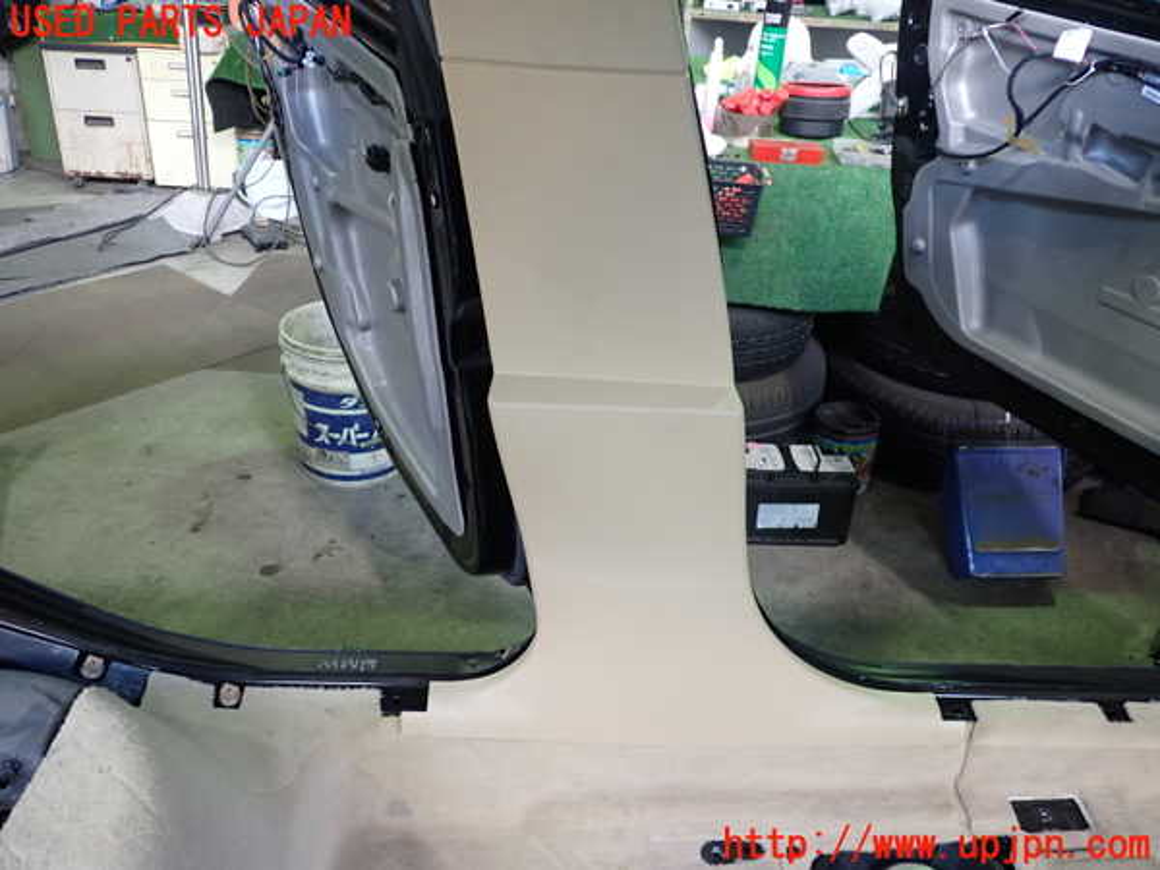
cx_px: 580
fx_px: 1005
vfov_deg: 46.8
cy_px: 435
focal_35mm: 30
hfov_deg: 60.0
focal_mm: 5.4
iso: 200
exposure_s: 1/30
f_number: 2.3
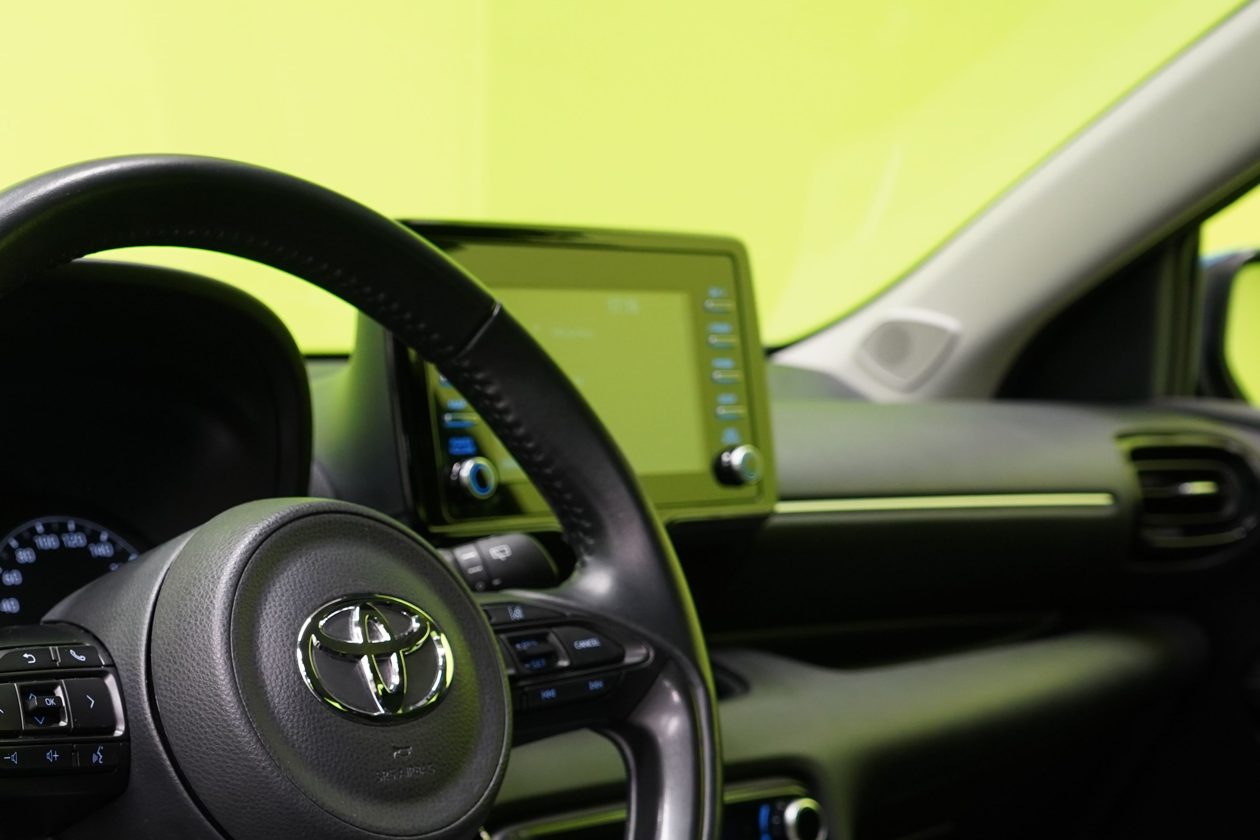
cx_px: 253
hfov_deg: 32.5
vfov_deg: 22.2
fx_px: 2100
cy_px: 710
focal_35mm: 60
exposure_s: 1/20
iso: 1250
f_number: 5.6
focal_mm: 32
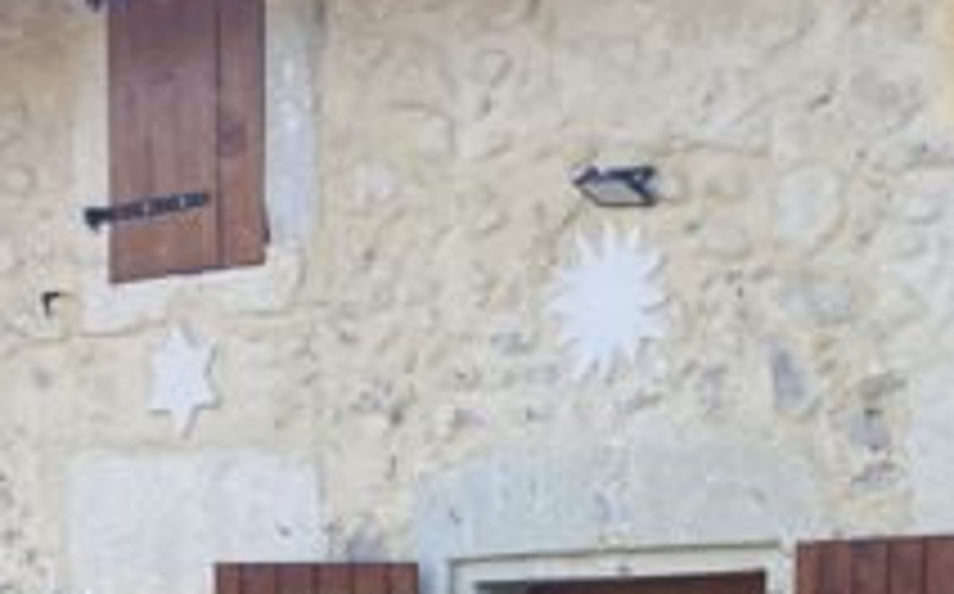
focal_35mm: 112
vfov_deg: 11.4
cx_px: 778
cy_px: 752
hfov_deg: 18.4
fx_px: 2909
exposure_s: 1/448
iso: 20
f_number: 1.8
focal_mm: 3.99
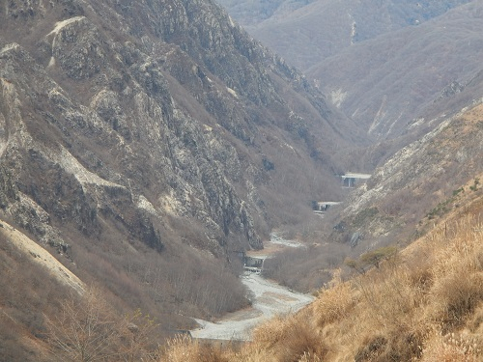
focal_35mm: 140
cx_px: 242
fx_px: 1953
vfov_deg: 10.6
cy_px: 181
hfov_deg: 14.1
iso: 125
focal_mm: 25
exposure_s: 1/100
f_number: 4.8
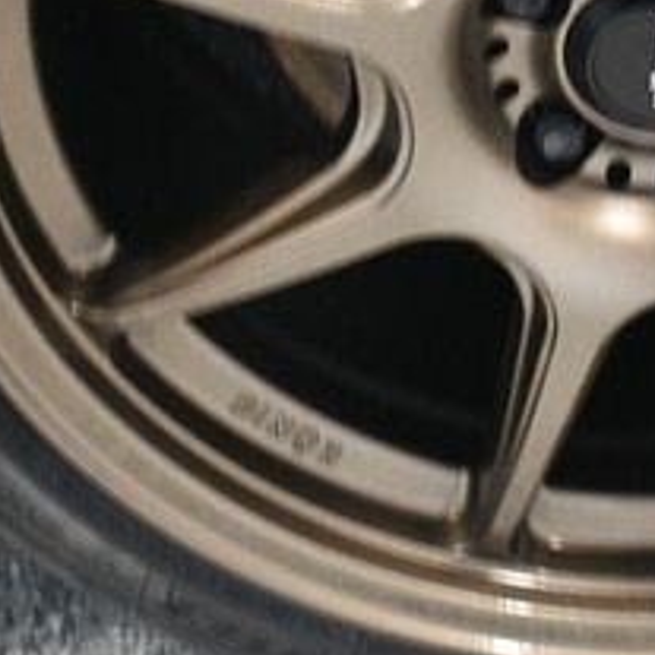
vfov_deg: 9.9
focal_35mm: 176
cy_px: 0
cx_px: 696
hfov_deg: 9.8
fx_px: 3768
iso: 4500
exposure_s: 1/60
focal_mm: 45
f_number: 4.5
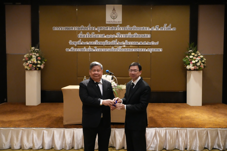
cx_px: 114
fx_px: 158
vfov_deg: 51.3
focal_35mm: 25
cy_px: 76
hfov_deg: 71.5
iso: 10000
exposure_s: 1/60
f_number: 5.6
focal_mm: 25
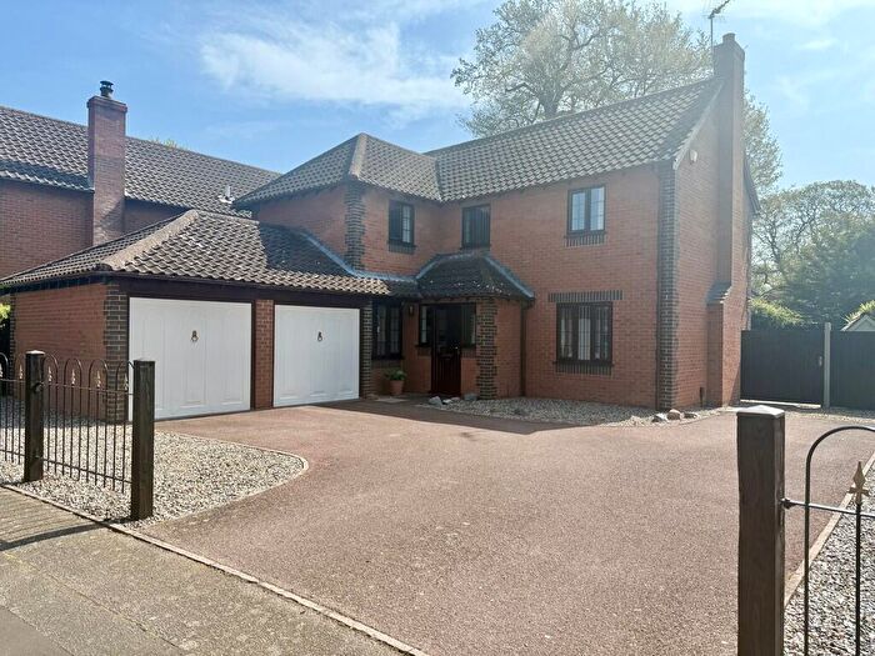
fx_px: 607
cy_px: 328
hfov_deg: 71.6
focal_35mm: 24
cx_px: 438
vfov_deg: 56.8
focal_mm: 6.76
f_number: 1.78
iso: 100
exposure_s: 1/4405
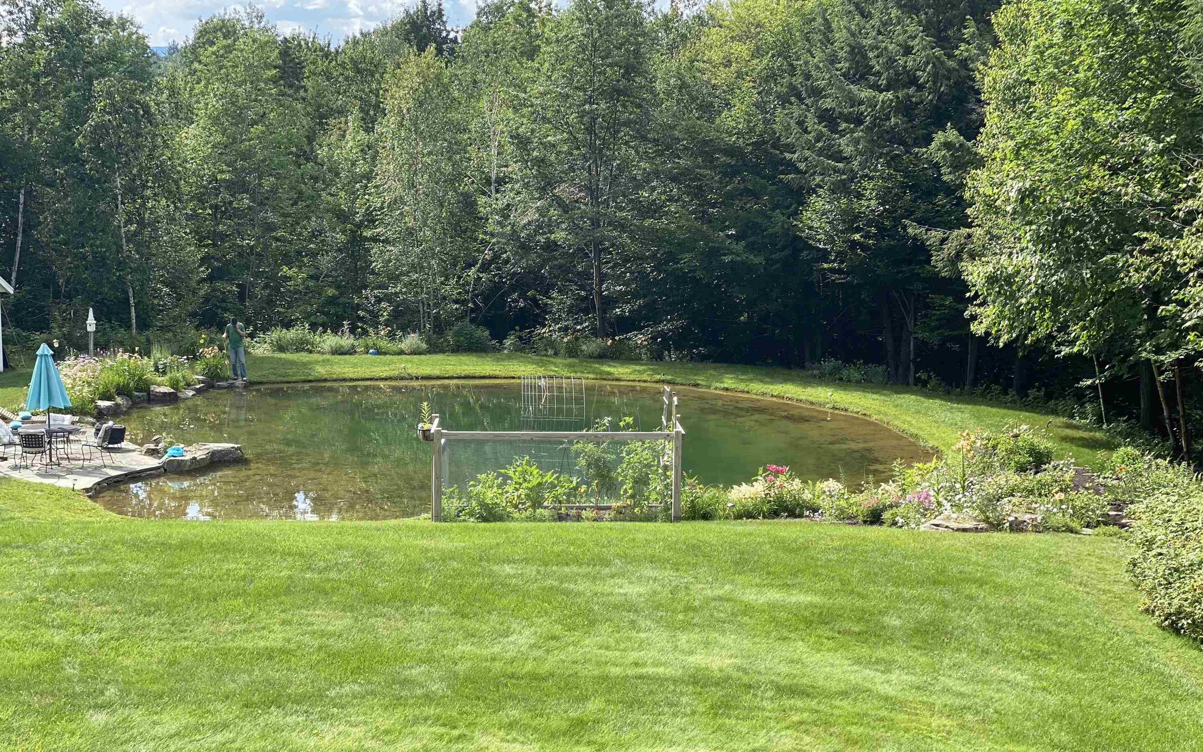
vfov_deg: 23.1
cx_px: 600
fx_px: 1836
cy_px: 419
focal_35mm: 56
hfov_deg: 36.3
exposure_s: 1/489
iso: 20
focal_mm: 6
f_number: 2
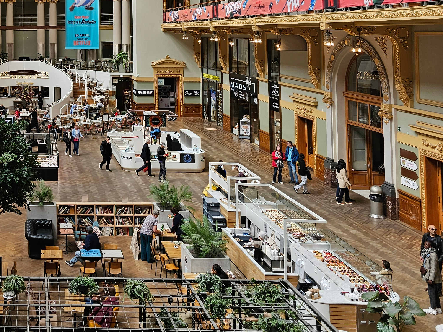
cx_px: 16
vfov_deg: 30.2
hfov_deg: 38.1
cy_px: 8
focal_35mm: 45
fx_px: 576
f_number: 1.7
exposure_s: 1/180
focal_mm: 6.3
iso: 32
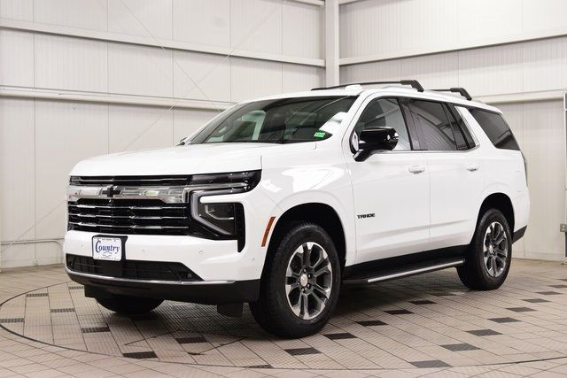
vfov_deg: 25.8
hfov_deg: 37.8
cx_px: 284
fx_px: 827
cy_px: 189
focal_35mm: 52
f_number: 8
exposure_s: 1/60
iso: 1100
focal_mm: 35
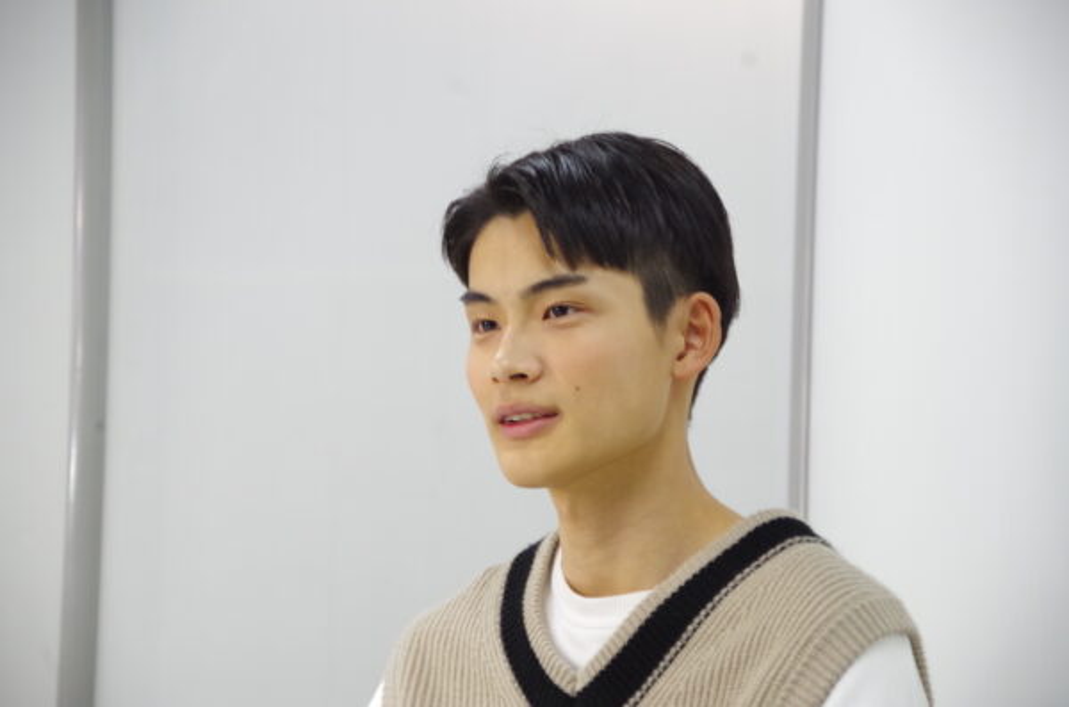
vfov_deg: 10.7
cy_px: 354
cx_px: 534
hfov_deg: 16.2
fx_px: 3762
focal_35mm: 127
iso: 1600
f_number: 5.6
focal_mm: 85
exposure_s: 1/30
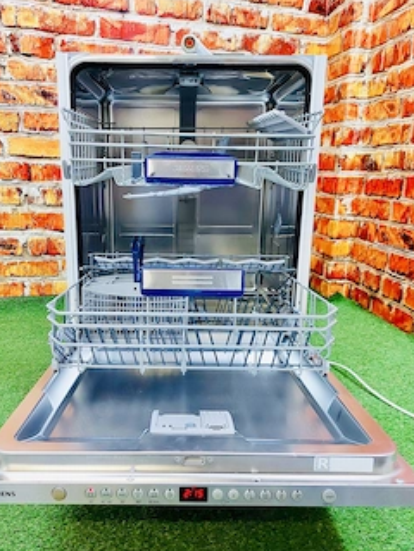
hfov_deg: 46.7
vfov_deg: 59.9
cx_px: 179
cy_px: 293
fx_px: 478
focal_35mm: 30
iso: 320
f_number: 1.8
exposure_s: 1/25
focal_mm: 5.23
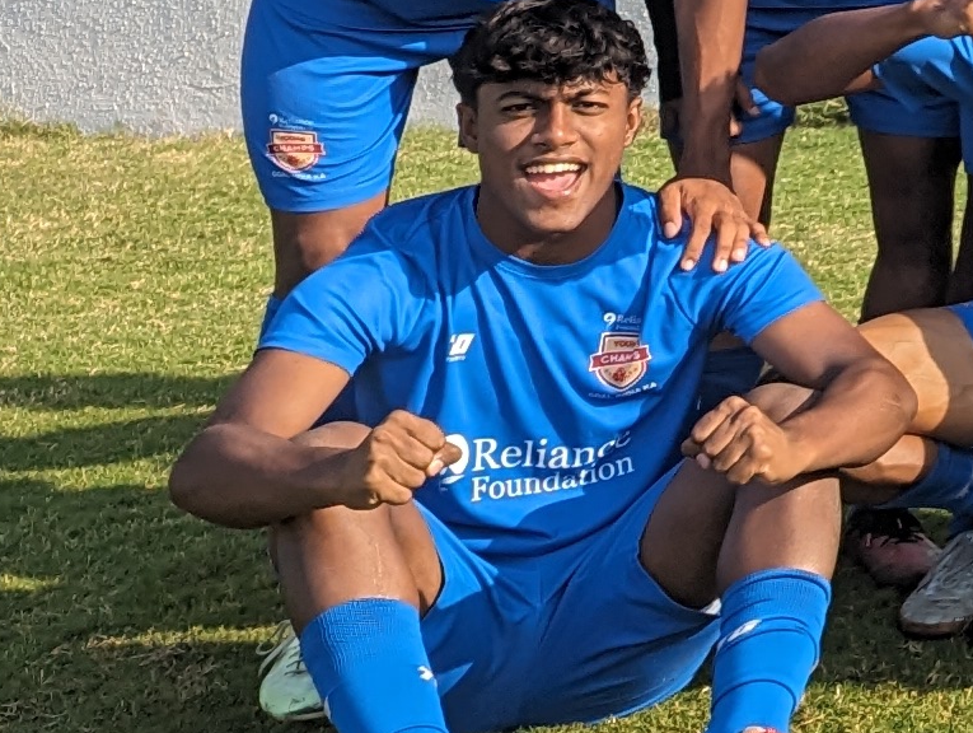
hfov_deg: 12.2
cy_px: -331
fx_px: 3603
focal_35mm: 128
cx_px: 2333
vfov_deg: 11.2
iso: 47
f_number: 1.85
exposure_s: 1/1133
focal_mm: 6.81
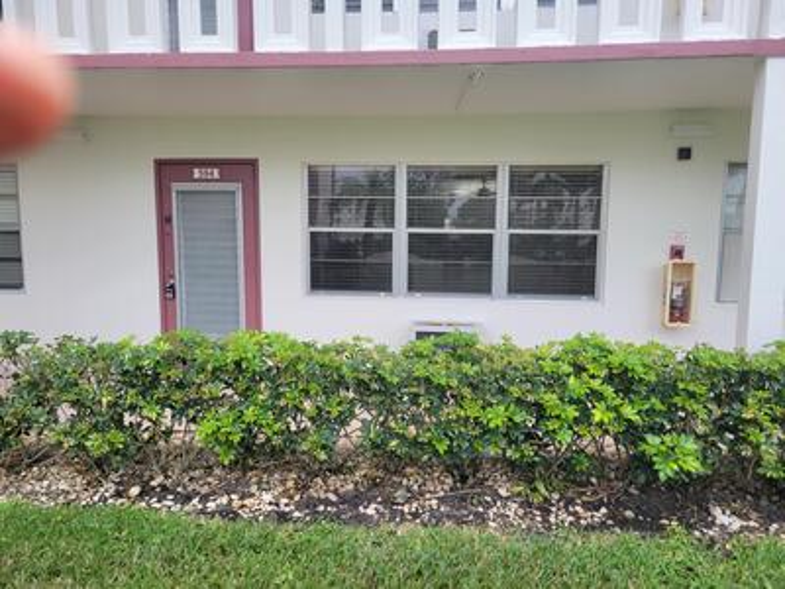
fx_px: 590
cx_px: 392
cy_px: 294
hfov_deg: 67.3
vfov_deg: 53.1
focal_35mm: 26
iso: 40
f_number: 1.8
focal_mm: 5.4
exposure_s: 1/796
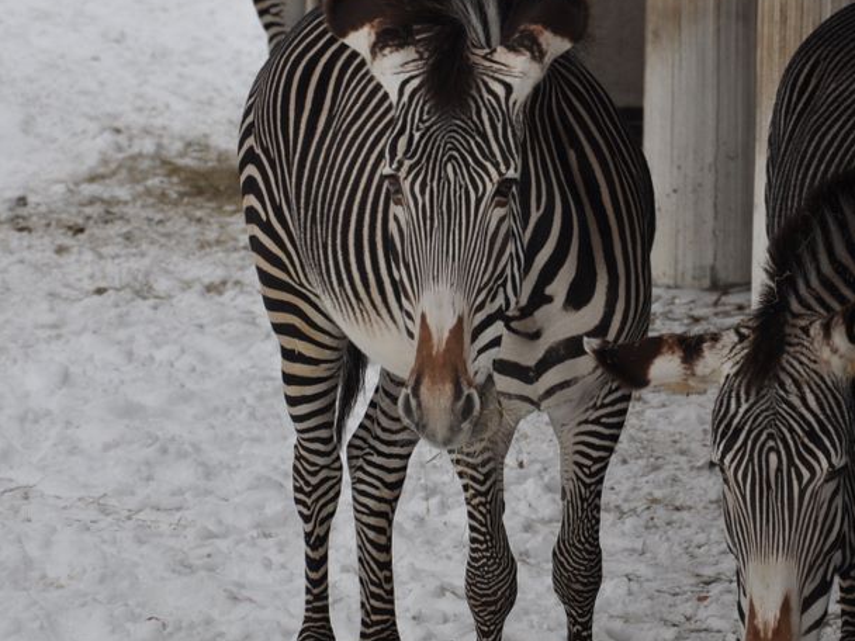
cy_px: 391
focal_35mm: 255
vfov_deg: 5.8
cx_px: 506
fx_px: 6294
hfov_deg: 7.8
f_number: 6.3
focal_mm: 105
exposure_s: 1/200
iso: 200
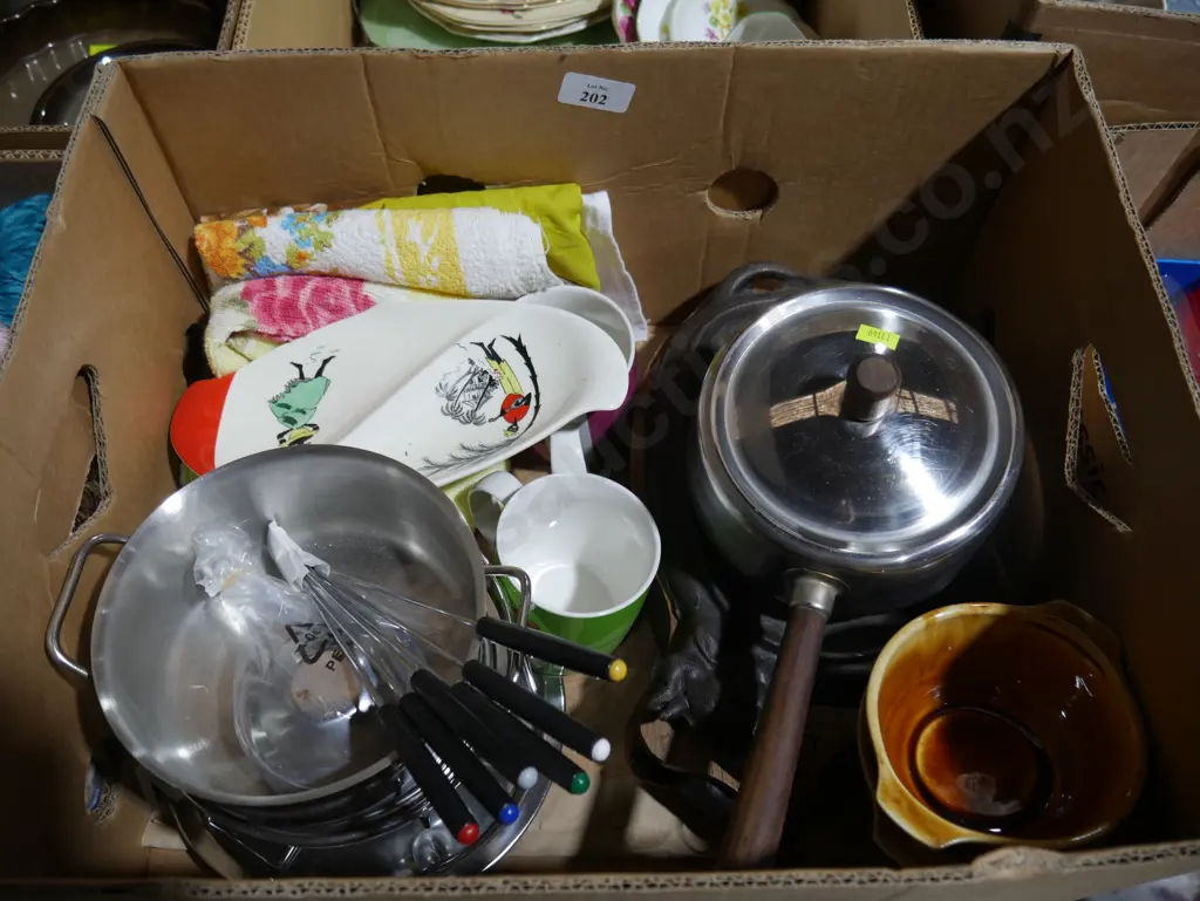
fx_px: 971
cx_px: 600
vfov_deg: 49.8
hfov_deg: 63.4
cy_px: 450
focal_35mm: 28
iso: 200
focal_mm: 14
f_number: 3.5
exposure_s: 1/80
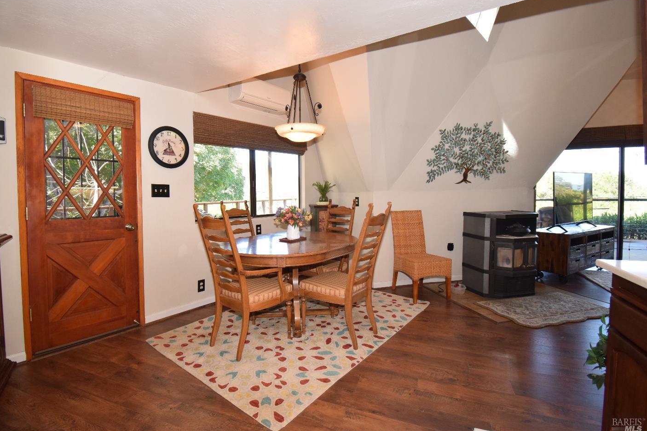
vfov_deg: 73.8
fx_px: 288
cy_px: 209
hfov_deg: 96.6
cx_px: 305
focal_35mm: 16
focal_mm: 10
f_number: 5.6
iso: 800
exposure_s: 1/100
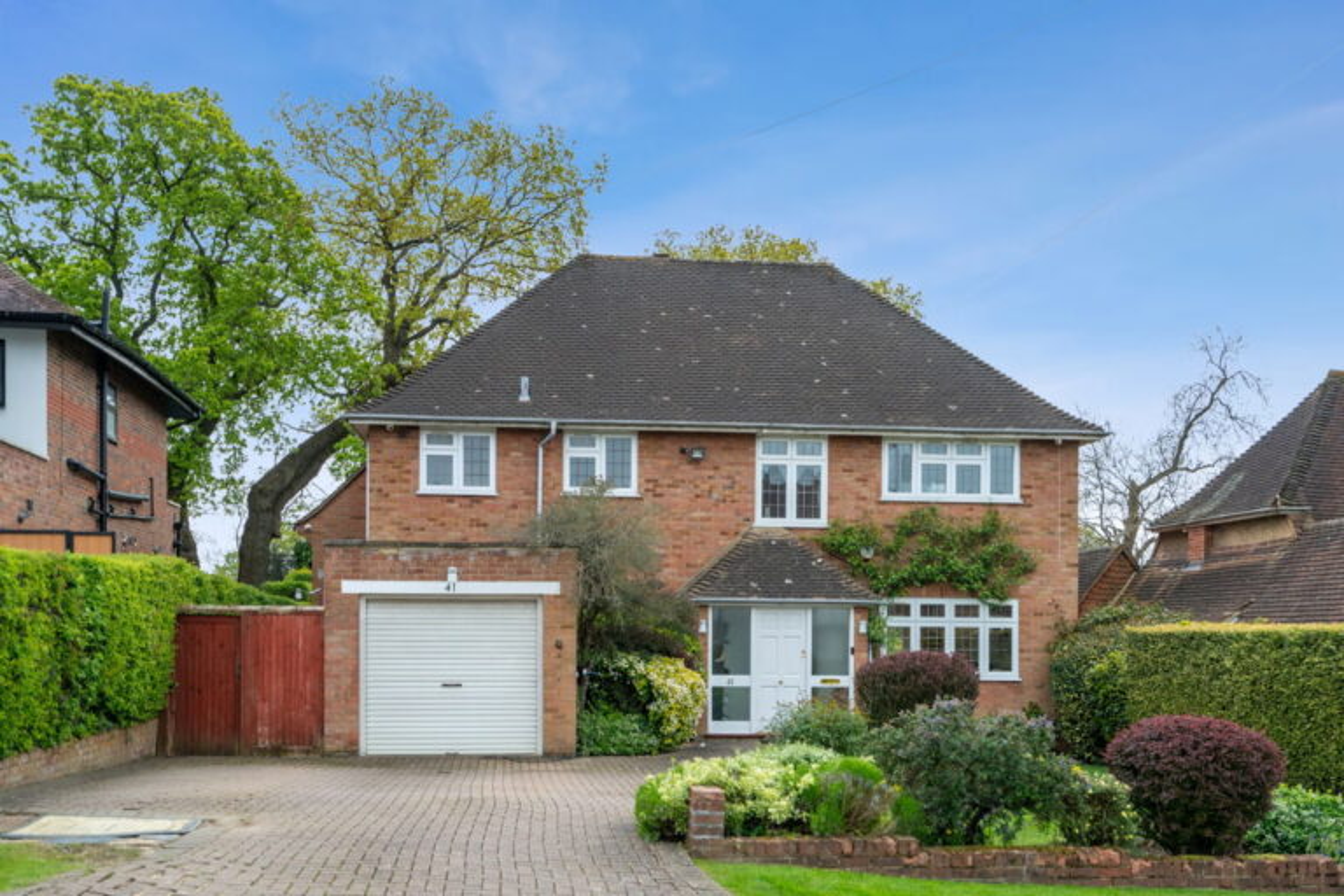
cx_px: 672
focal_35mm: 35
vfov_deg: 37.9
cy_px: 448
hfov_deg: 54.4
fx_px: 1307
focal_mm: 35
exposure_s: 1/1250
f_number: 4
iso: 640
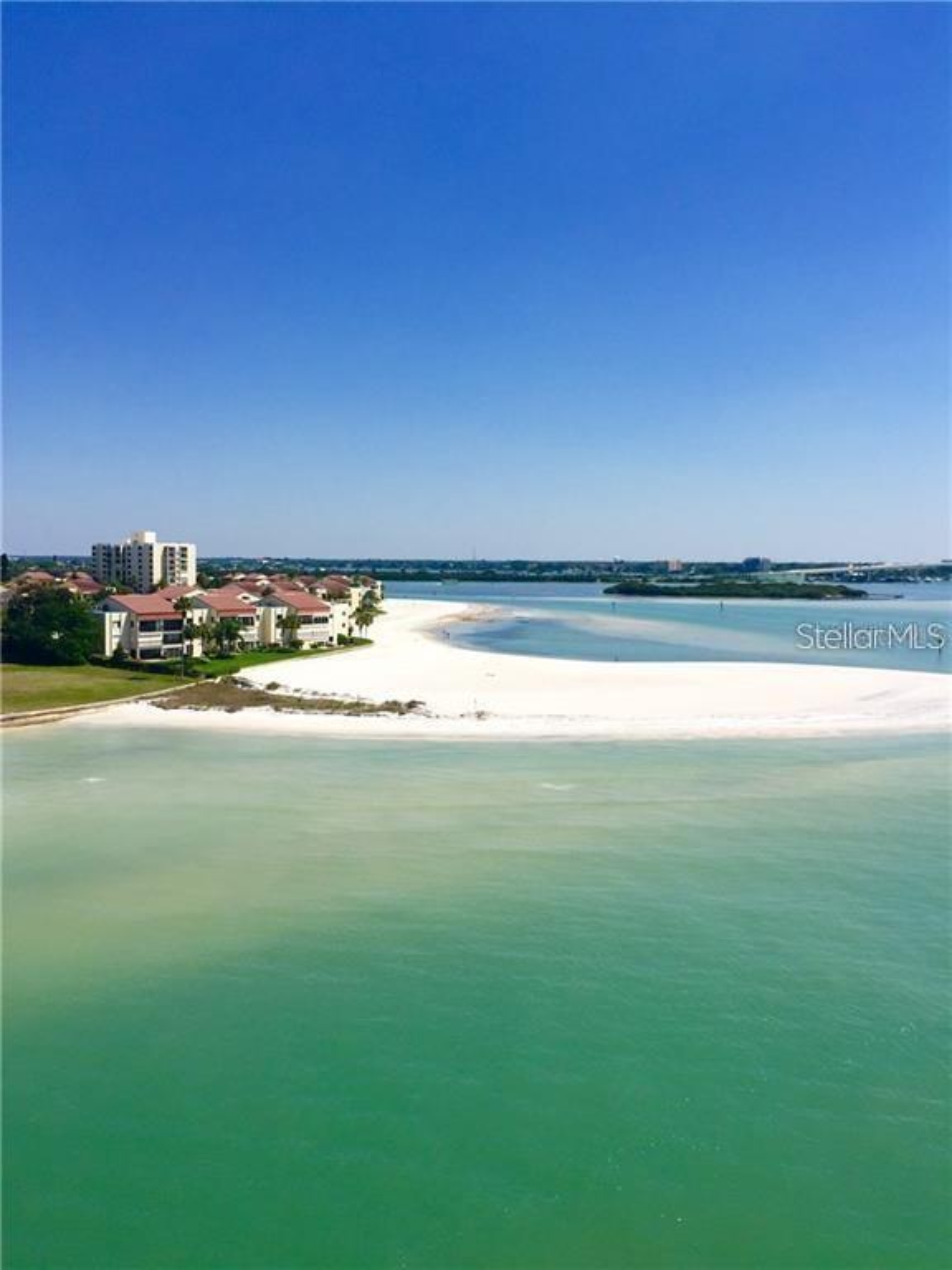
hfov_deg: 48.2
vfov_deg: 61.7
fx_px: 1063
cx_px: 476
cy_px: 635
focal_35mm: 29
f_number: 2.2
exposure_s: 1/3968
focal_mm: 4.15
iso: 32
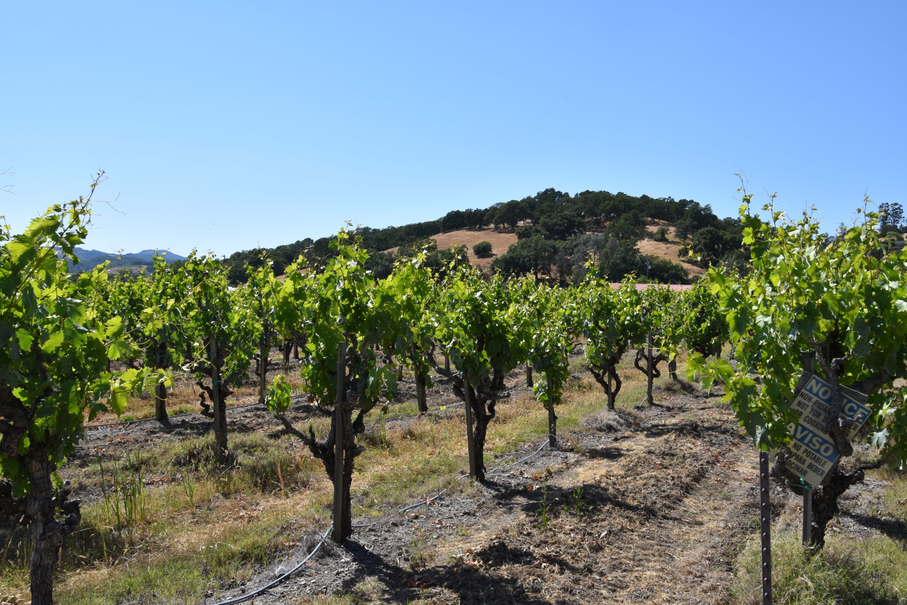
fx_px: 869
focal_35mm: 34
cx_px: 454
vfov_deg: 38.4
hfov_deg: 55.1
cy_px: 302
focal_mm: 23
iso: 200
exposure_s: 1/400
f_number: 10
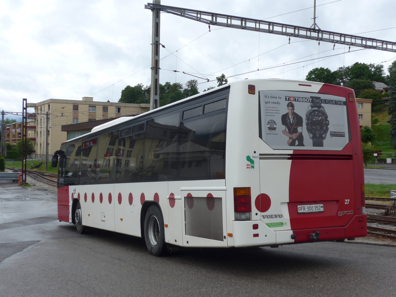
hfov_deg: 41.2
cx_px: 198
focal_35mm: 46
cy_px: 148
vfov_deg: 31.5
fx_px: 526
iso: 80
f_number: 3
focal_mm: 9.5
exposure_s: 1/1600
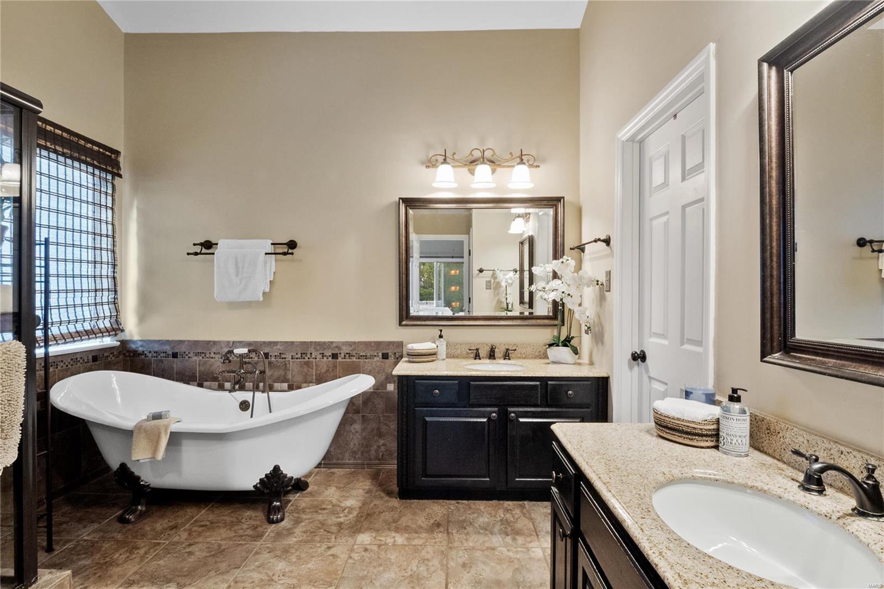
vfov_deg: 73.7
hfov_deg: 96.7
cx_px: 442
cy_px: 294
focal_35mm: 16
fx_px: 393
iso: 400
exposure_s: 1/3
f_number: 8
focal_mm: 8
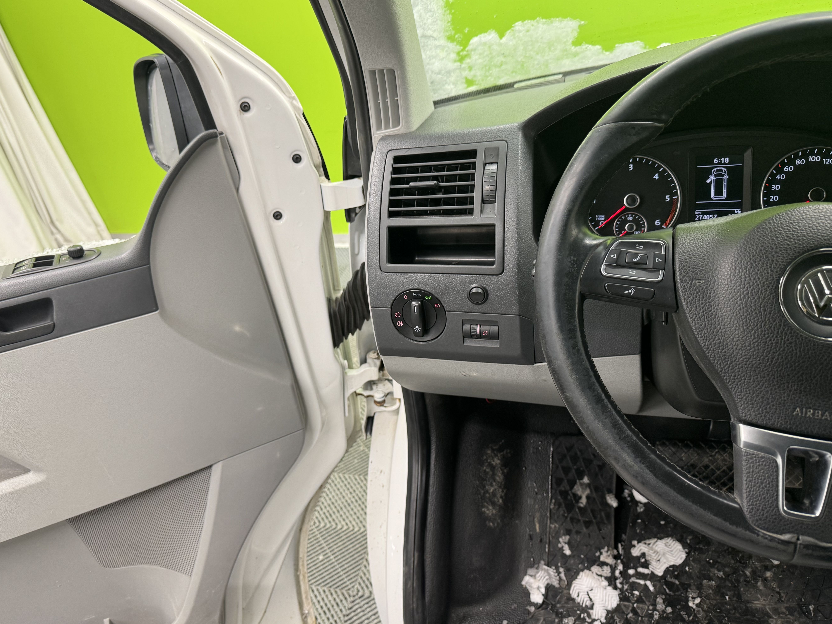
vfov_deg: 53.0
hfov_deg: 67.3
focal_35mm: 26
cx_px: 392
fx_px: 625
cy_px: 302
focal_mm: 6.76
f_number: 1.78
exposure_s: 1/50
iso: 125
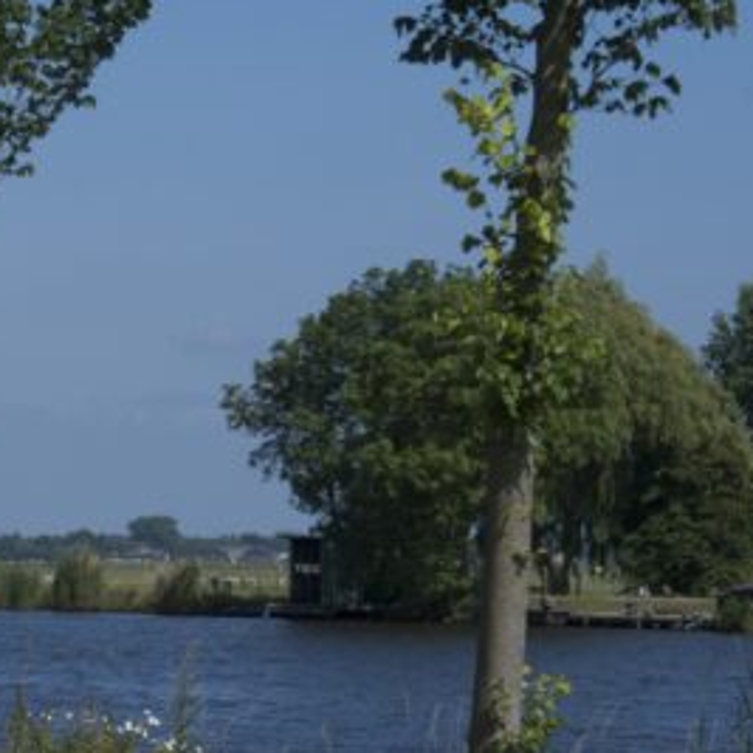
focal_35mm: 201
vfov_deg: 8.7
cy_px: 564
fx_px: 4947
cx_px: 39
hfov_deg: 8.7
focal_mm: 70
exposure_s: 1/160
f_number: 13
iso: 100
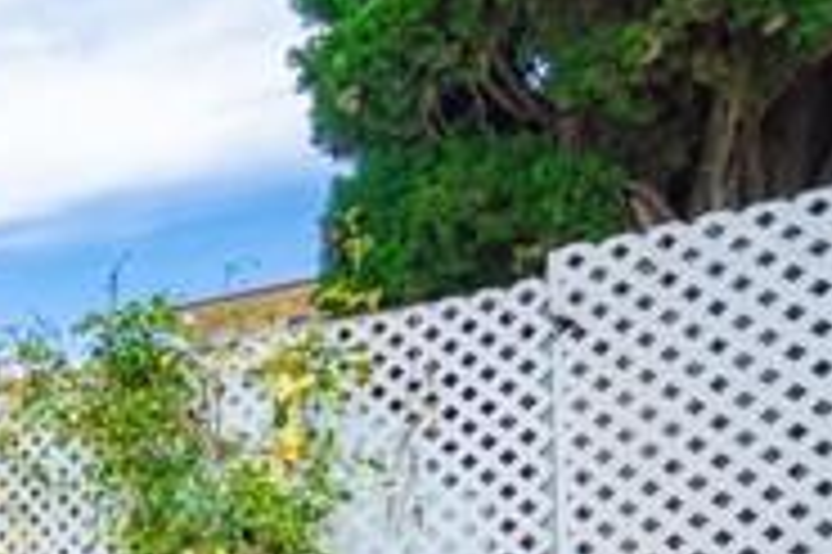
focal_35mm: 52
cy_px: 698
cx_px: -351
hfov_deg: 28.3
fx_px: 1201
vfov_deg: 23.3
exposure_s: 1/125
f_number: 7.1
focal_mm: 10
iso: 100
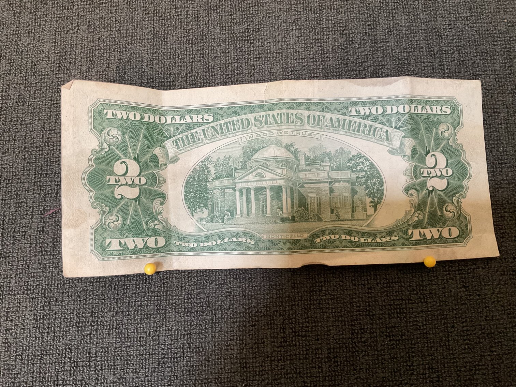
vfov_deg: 48.2
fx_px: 432
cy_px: 194
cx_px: 258
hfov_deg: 61.7
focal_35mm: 29
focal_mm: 3
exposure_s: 1/50
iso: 250
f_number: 1.8
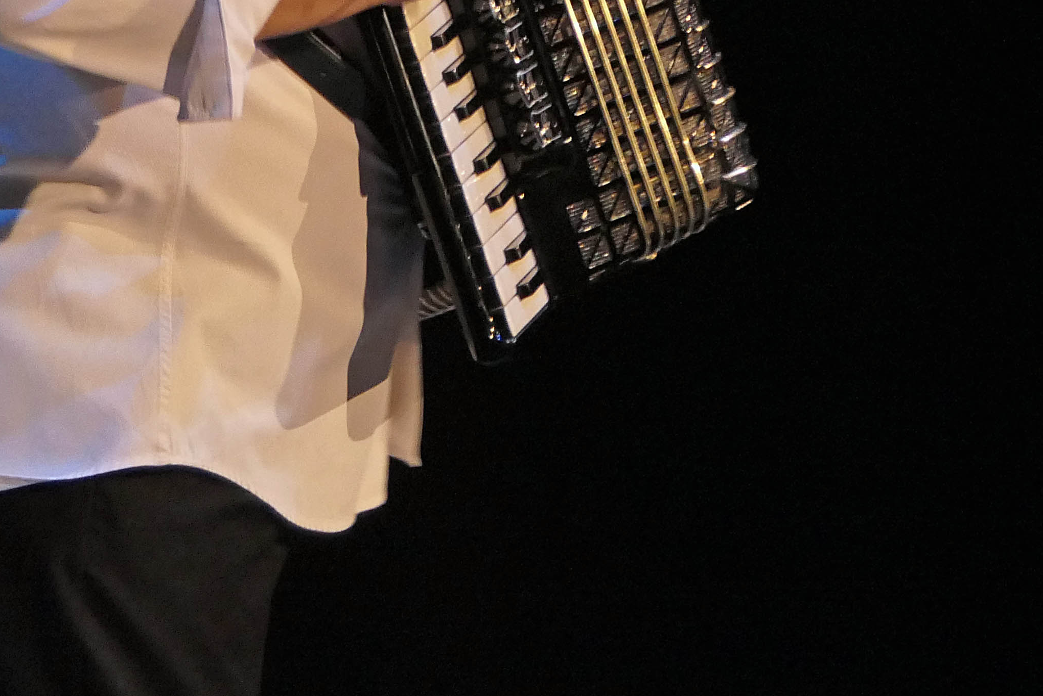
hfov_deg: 4.8
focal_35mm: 429
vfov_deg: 3.2
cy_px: -123
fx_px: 12429
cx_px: 443
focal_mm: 59.1
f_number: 4.3
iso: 1600
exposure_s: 1/25
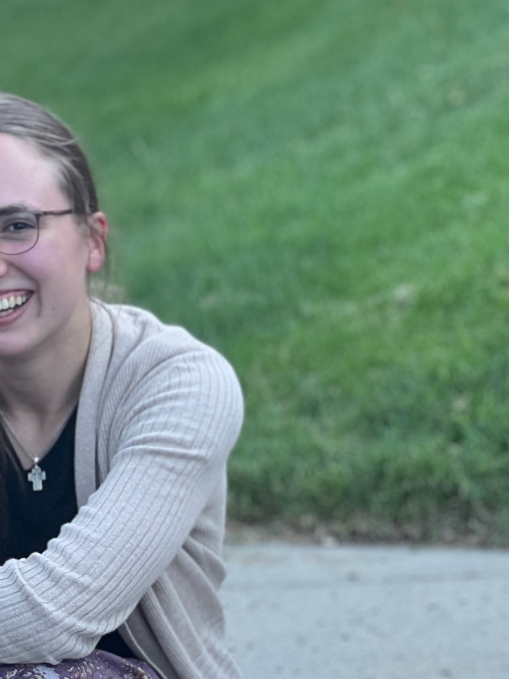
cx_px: 543
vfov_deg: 11.9
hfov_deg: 8.9
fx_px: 3254
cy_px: 465
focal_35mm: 166
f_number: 2.8
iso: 100
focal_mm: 9
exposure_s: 1/121
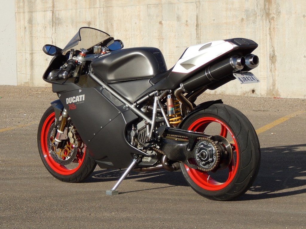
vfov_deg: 14.1
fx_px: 928
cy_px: 114
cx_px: 153
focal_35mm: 105
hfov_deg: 18.7
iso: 125
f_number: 4.5
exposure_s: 1/800
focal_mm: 18.7
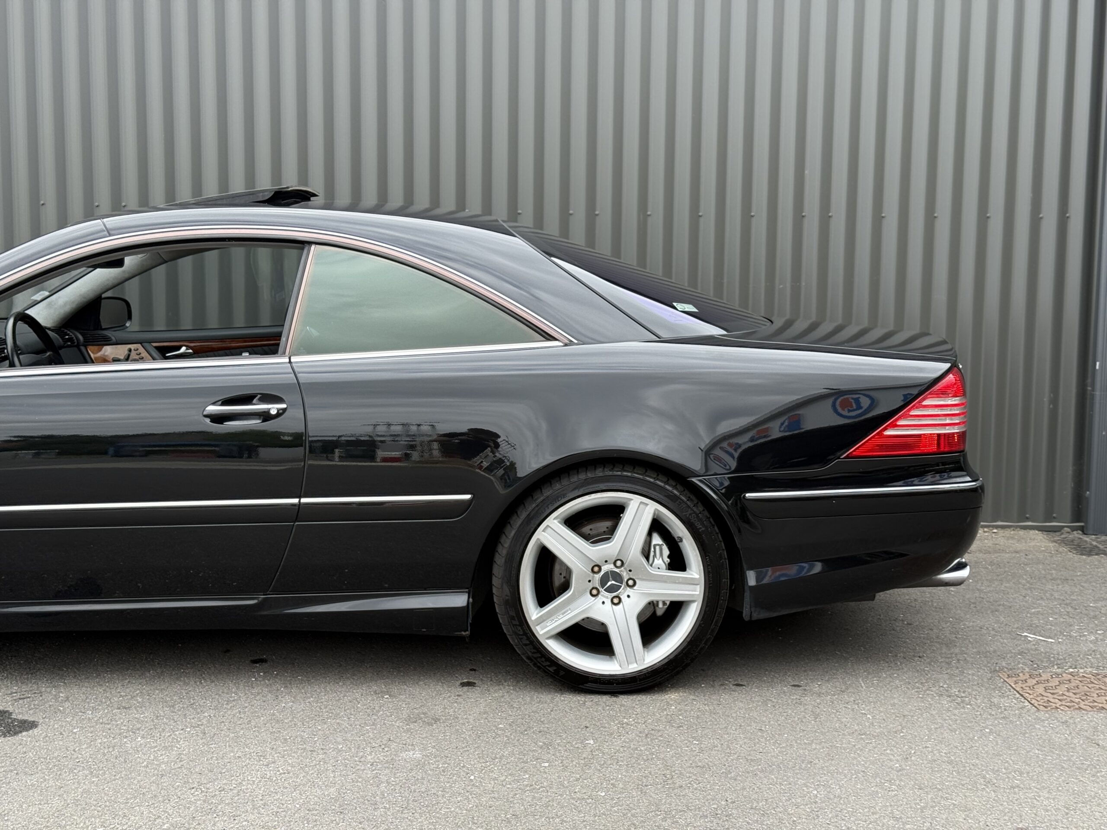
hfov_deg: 39.7
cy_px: 415
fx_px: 1535
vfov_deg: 30.3
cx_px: 554
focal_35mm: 48
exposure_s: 1/1307
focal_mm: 6.76
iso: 100
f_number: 1.78
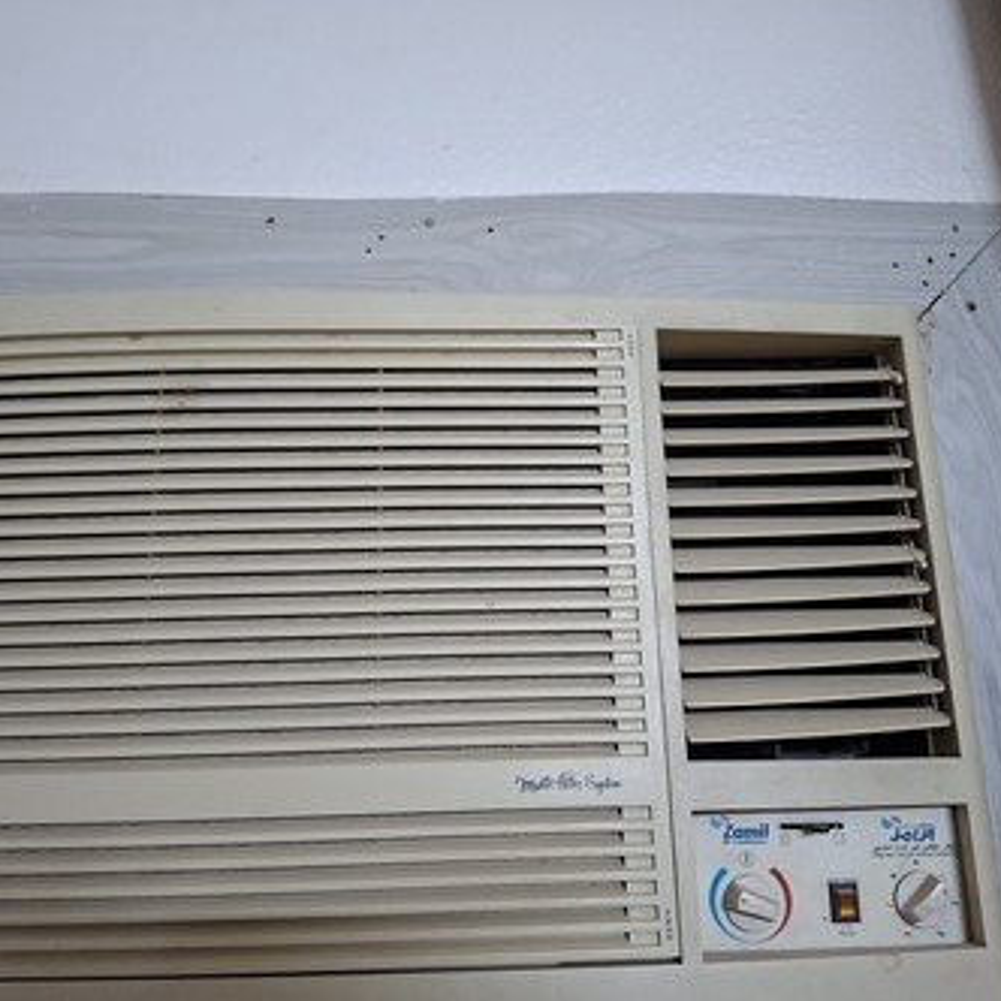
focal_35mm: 28
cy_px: 490
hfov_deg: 57.3
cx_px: 517
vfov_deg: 57.3
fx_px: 916
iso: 320
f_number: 1.8
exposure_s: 1/24
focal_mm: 5.54
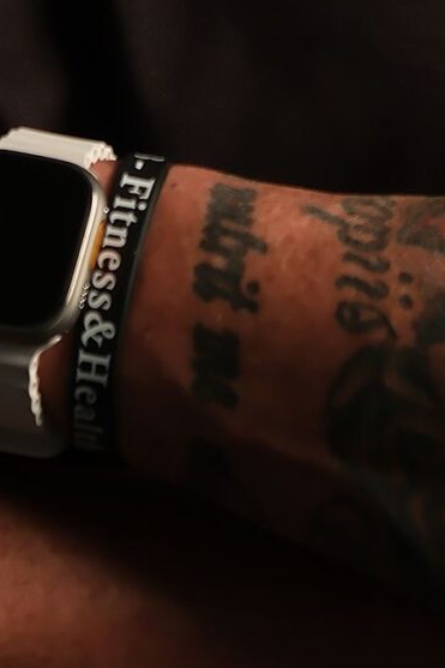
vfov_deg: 9.4
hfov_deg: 6.6
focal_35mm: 207
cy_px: -564
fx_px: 3840
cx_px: 145
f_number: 5.6
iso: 200
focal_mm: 30.2
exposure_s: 1/60
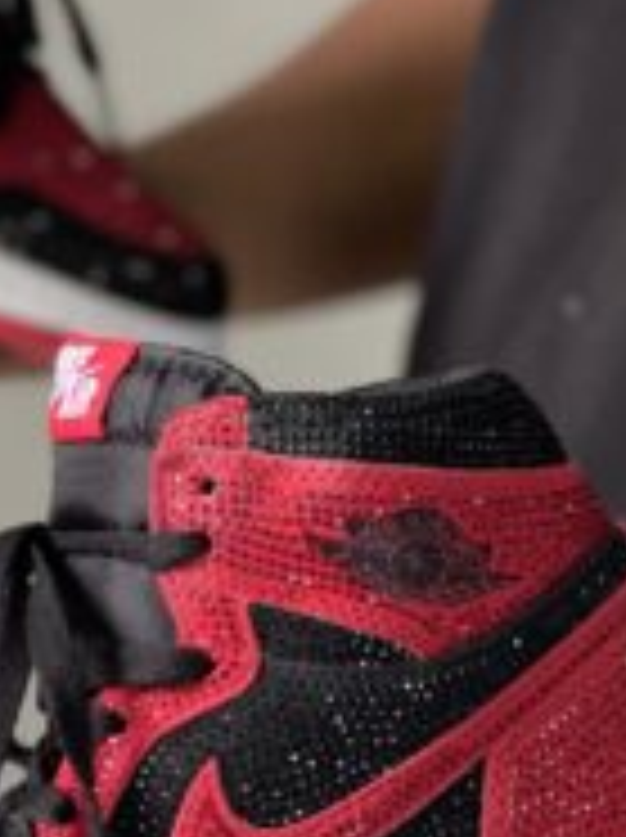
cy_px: 414
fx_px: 4326
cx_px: 41
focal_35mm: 179
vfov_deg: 11.1
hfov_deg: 8.2
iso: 200
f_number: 2.8
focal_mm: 9
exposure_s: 1/40
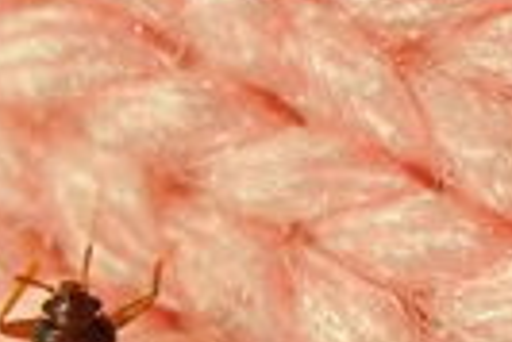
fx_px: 7873
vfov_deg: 2.5
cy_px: 348
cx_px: 52
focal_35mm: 553
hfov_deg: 3.7
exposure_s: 1/180
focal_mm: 105
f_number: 8
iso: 200
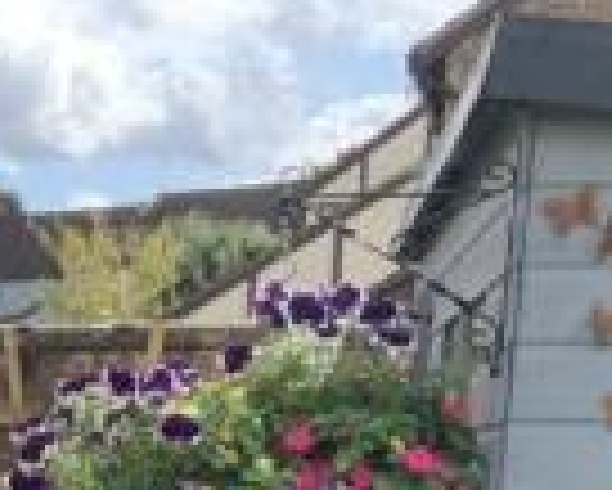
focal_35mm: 121
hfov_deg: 15.3
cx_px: -119
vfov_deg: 11.6
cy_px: 933
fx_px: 2193
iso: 16
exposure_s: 1/739
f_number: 1.8
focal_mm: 3
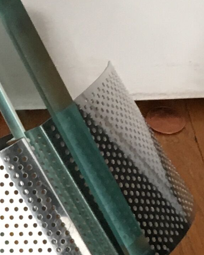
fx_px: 1207
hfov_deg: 8.9
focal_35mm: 160
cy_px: 202
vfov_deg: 12.0
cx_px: -249
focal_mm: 4.15
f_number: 2.2
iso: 125
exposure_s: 1/33
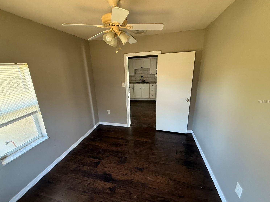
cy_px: 102
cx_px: 131
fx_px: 117
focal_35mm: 15
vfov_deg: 81.8
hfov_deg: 98.1
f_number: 2.2
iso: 320
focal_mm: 2.22
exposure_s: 1/60
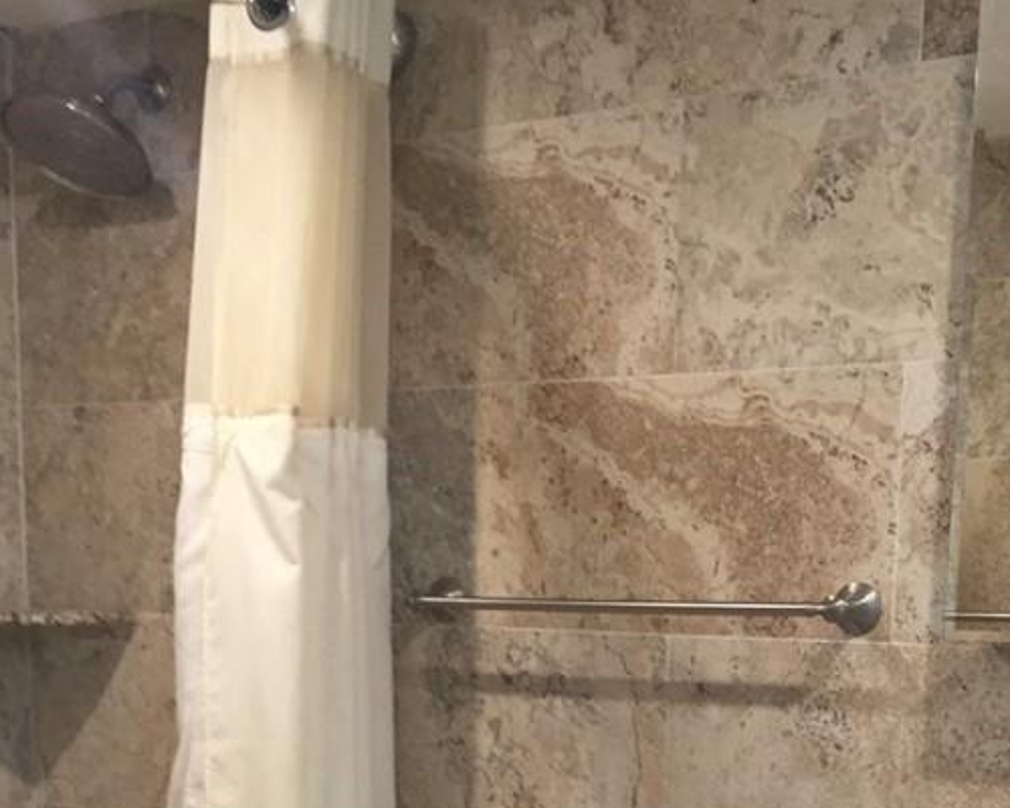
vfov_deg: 24.6
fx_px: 1734
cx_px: 659
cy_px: 869
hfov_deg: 32.3
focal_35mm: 58
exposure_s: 1/30
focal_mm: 4.15
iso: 100
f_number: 2.2
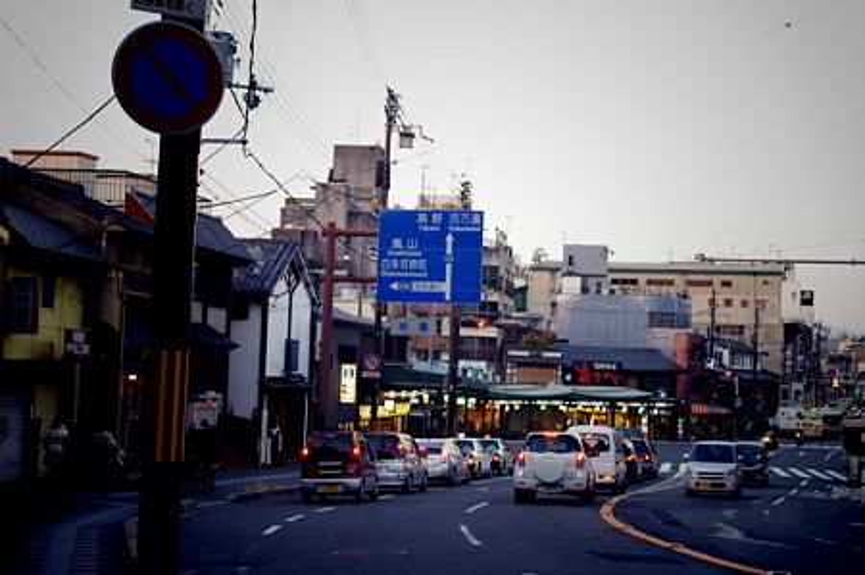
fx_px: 1536
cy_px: 288
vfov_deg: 21.2
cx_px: 432
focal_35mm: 64
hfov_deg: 31.5
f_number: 8
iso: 1600
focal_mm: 42.5
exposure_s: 1/80
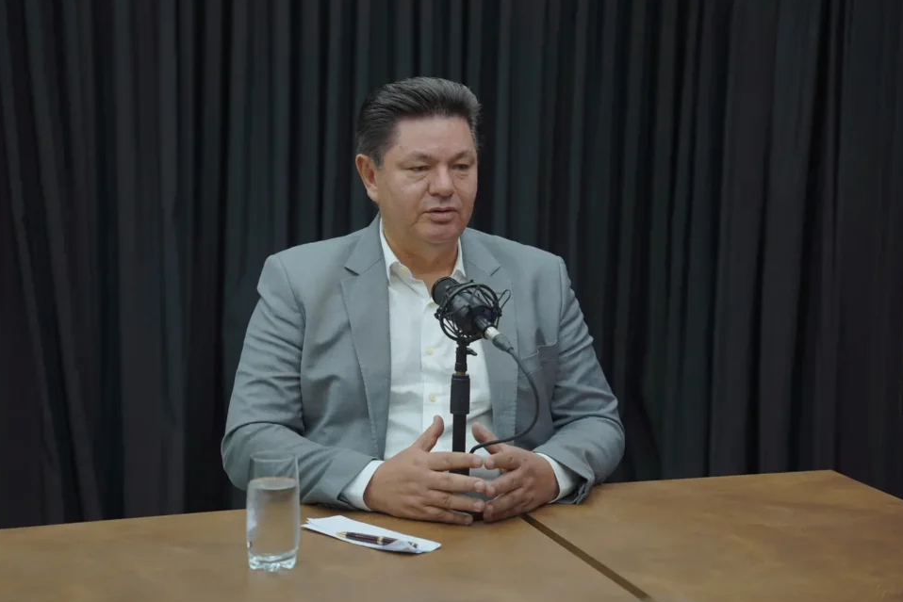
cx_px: 431
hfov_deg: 32.0
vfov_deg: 21.7
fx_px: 1574
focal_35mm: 63
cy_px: 302
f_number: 2.8
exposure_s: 1/160
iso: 200
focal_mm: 58.7
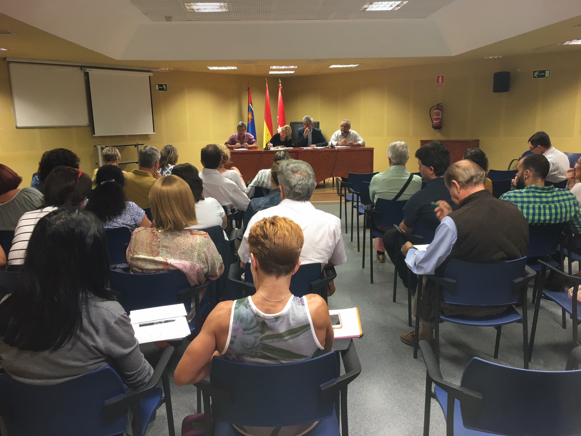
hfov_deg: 61.7
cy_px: 218
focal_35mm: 29
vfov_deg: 48.2
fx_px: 487
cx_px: 290
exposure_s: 1/33
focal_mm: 4.15
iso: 100
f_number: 2.2
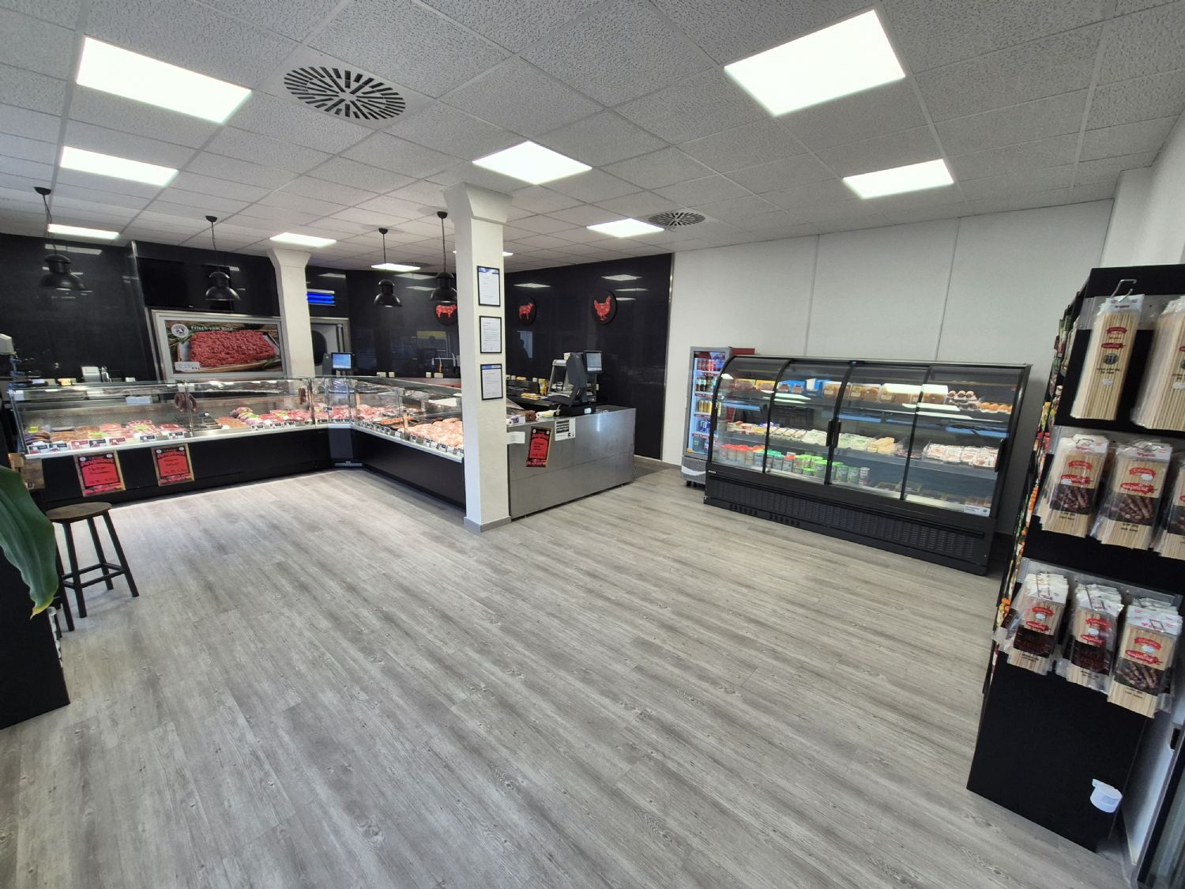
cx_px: 592
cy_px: 444
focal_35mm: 13
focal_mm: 2.2
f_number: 2.2
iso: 80
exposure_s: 1/100
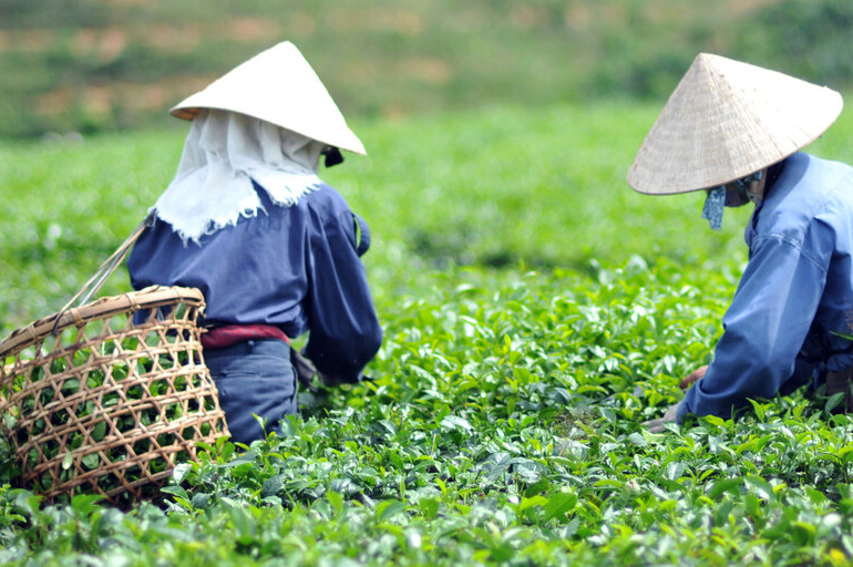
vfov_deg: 6.9
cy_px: 292
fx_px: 4706
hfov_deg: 10.3
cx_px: 571
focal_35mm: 199
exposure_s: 1/4000
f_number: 1.8
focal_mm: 85
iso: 200
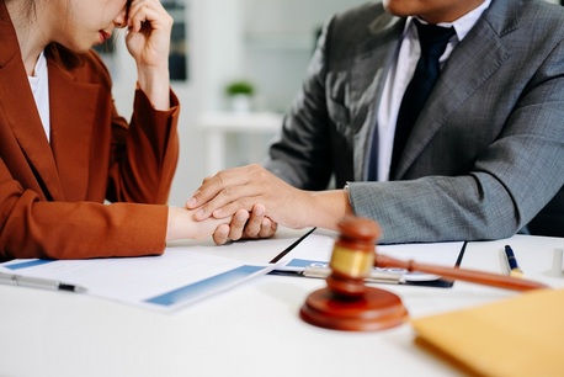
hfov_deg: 39.6
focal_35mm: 50
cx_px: 282
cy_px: 188
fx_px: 784
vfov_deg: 27.0
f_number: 1.8
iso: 160
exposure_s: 1/250
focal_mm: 50
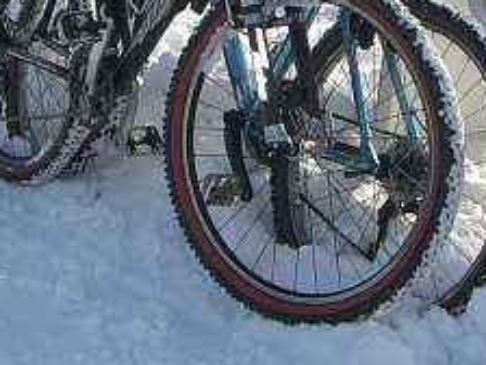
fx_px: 1909
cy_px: -93
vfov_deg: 10.7
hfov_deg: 14.5
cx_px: 202
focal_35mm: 136
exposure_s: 1/320
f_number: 4.4
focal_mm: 6.3
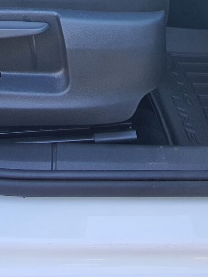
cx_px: 81
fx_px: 361
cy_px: -34
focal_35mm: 45
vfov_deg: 35.4
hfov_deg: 32.1
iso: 64
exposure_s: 1/100
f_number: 2.2
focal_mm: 1.8
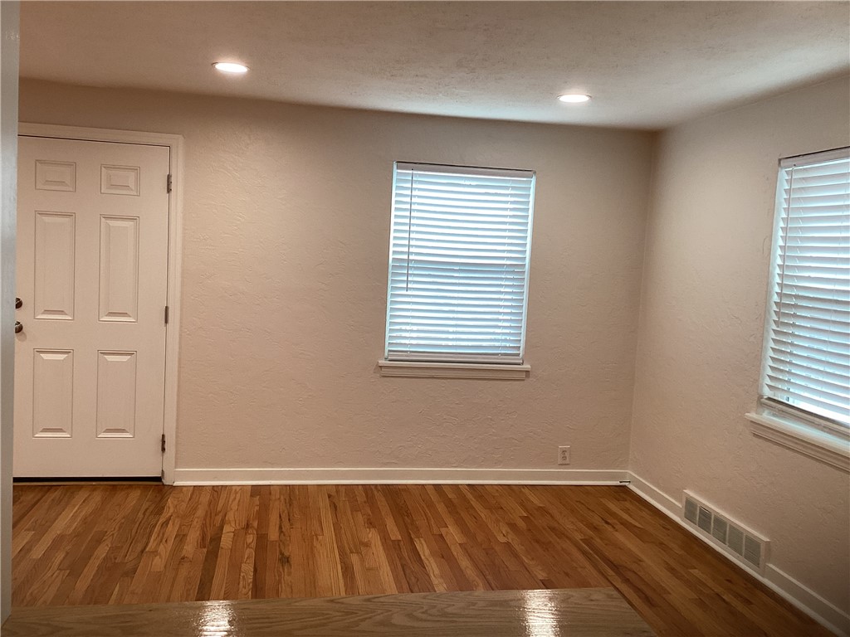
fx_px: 761
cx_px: 425
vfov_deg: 45.4
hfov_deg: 58.4
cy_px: 318
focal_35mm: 31
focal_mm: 3.3
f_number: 2.4
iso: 50
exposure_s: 1/60
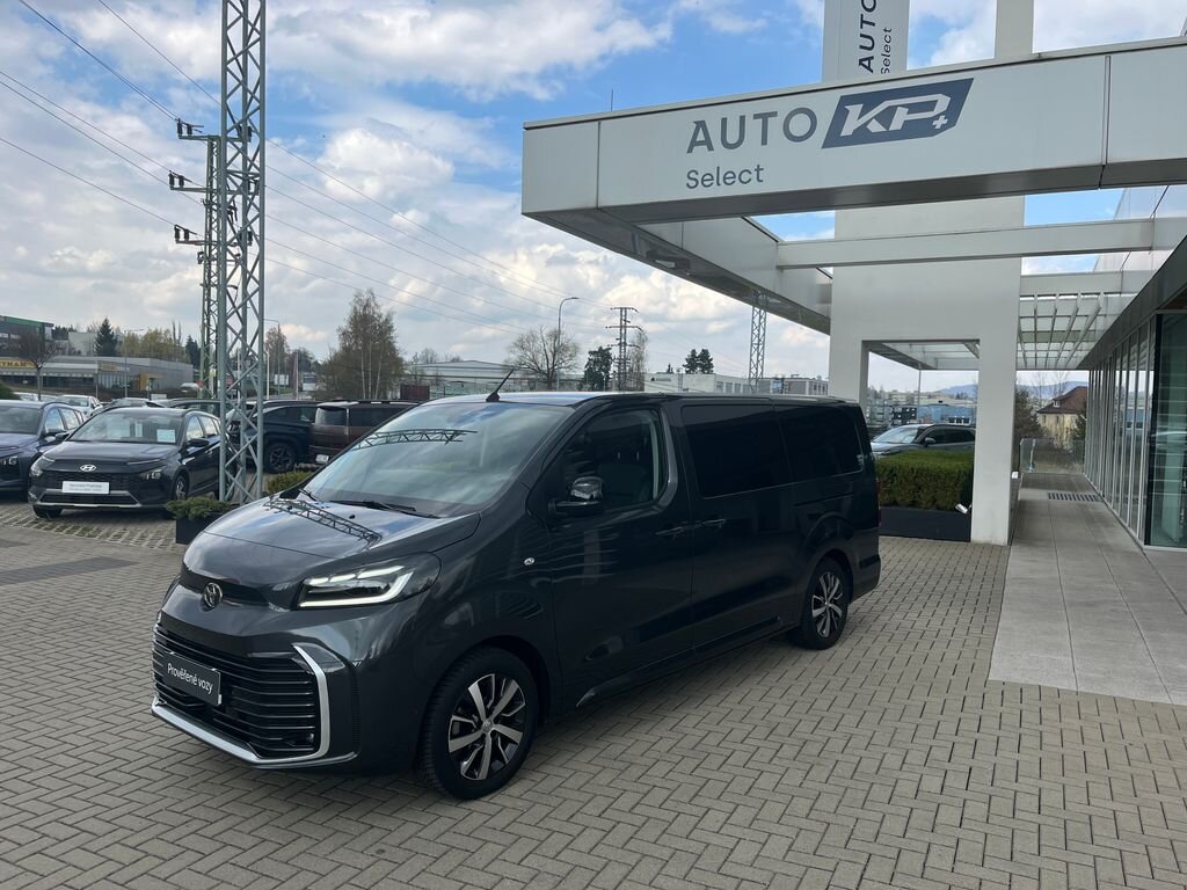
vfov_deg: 53.1
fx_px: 892
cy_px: 445
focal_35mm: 26
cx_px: 594
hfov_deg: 67.3
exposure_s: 1/1890
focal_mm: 5.1
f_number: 1.6
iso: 50
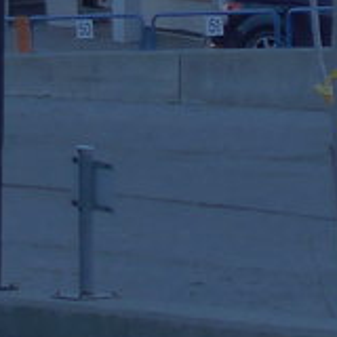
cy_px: -284
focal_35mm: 410
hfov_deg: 4.1
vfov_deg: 4.2
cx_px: -838
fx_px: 4516
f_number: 3.7
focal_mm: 12.7
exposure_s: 1/800
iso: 160
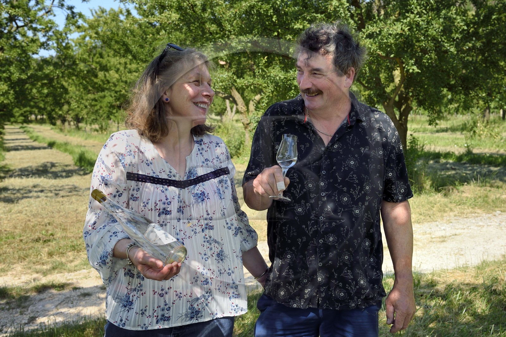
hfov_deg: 41.1
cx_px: 253
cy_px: 168
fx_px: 674
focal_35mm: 48
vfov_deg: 28.1
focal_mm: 48
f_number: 9
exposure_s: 1/320
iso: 200
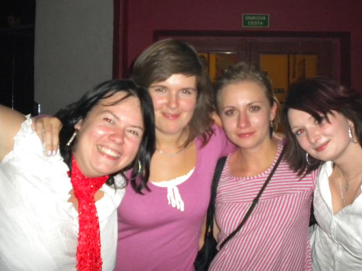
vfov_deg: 34.3
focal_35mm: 42
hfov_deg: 44.6
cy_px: 113
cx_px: 217
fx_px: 439
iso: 400
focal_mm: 6.3
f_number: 3.1
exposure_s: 1/30
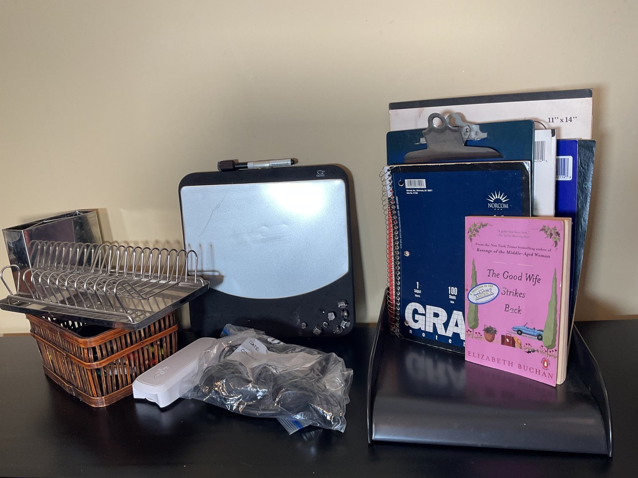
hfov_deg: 61.7
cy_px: 239
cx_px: 319
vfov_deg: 48.2
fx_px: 535
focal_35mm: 29
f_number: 1.8
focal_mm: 3
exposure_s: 1/60
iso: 50
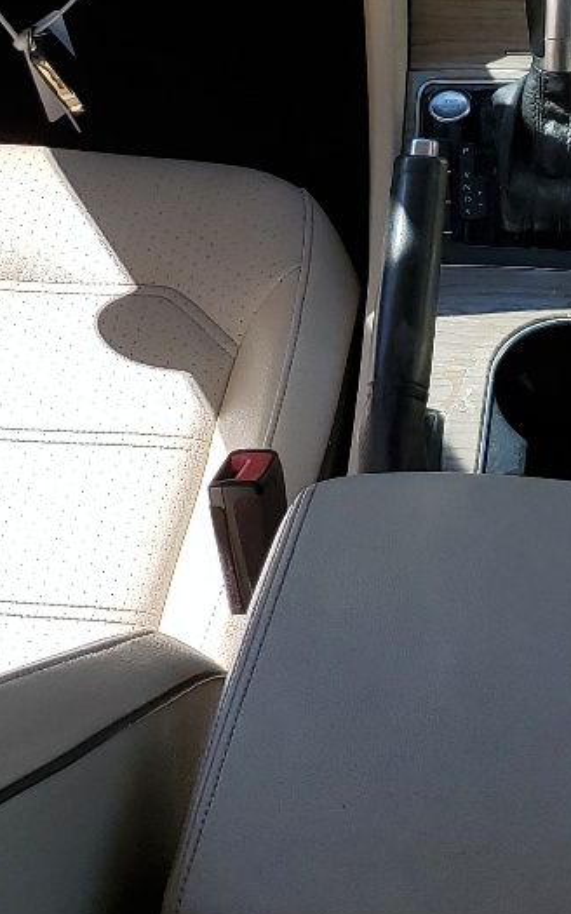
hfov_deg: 15.4
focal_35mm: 84
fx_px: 2092
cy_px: 256
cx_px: 496
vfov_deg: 24.4
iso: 50
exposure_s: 1/2000
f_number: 1.5
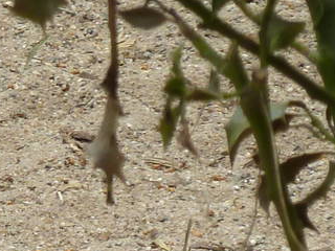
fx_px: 6629
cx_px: -210
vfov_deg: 2.2
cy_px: 518
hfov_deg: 2.9
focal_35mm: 685
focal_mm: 22.5
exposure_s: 1/50
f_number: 4.5
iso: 125
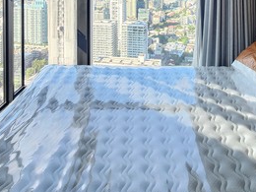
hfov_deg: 56.7
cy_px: -22
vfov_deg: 36.8
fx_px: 237
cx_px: 144
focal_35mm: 32
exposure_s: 1/100
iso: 50
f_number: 2.2
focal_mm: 2.2
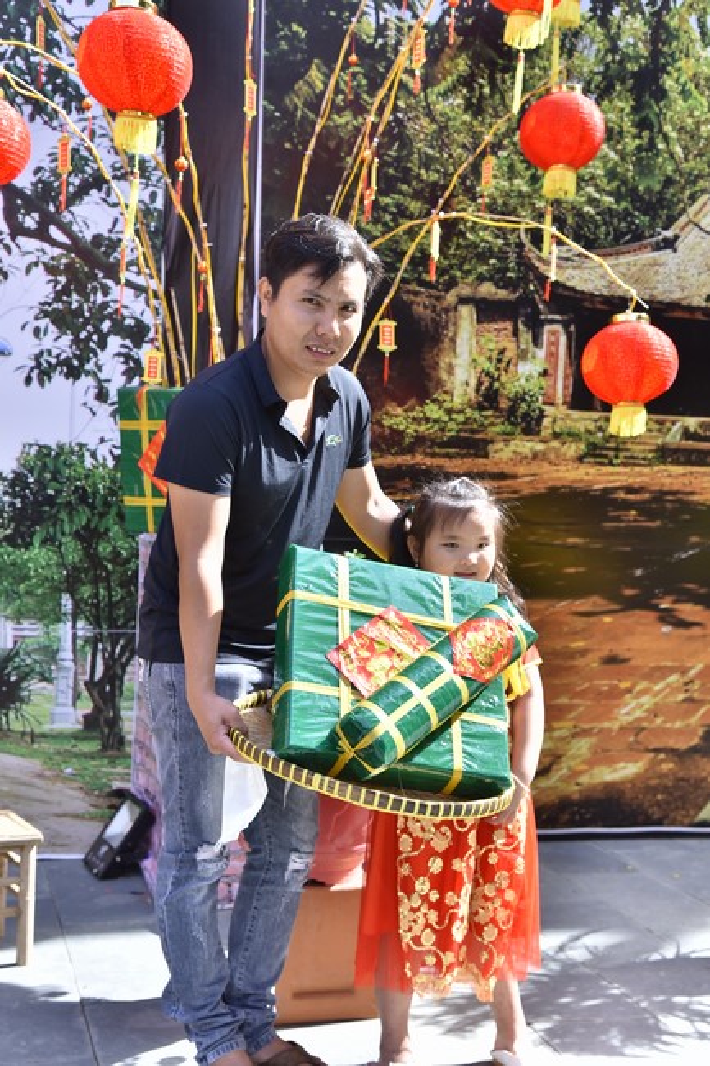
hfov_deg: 27.0
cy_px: 533
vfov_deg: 39.6
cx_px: 355
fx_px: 1480
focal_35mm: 50
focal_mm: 50
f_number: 6.3
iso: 200
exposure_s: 1/250
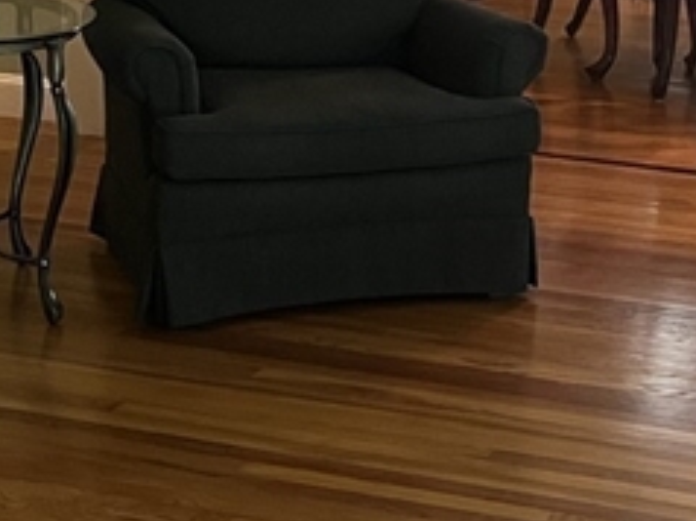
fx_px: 2250
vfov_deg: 13.1
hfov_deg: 17.0
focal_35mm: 112
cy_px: 38
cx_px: 757
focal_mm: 5.1
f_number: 1.6
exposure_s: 1/60
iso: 500
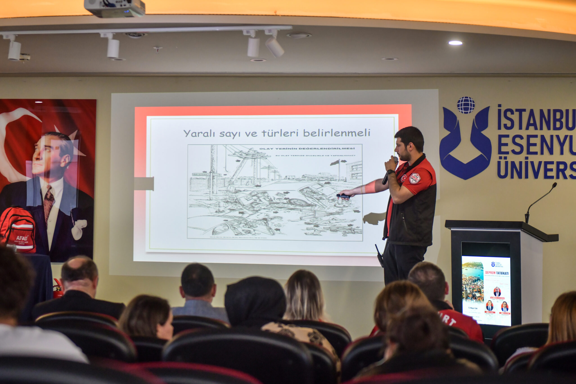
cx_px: 288
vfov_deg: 21.9
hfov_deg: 32.4
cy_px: 192
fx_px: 992
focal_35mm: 62
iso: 1250
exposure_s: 1/200
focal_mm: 62
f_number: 2.8
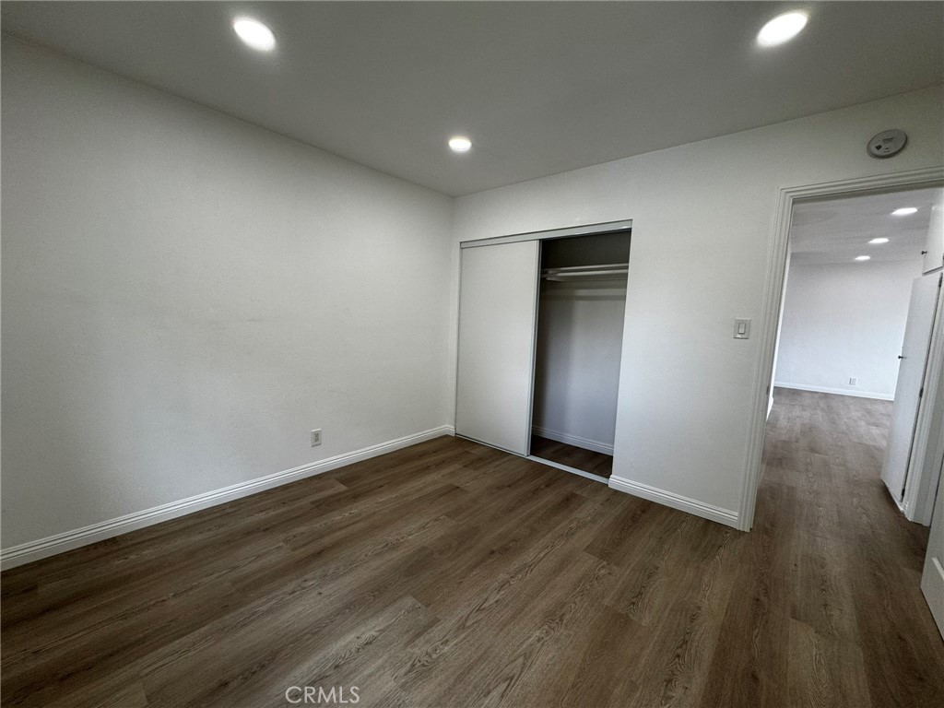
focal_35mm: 14
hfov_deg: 102.1
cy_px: 354
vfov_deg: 85.7
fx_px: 382
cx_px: 472
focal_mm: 2.22
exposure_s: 1/120
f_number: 2.2
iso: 125
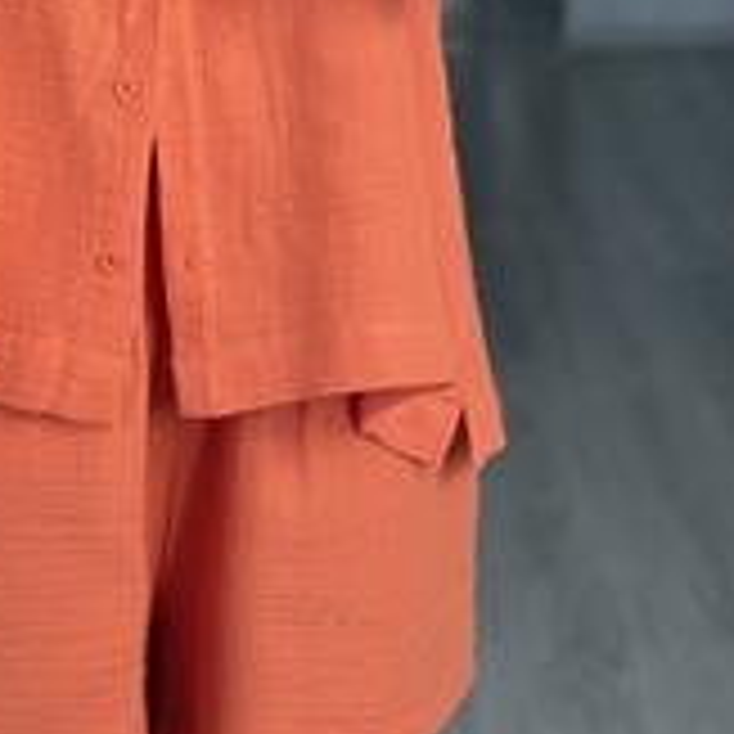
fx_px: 3167
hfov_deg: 13.2
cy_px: -180
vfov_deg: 12.8
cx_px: 140
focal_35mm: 132
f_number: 1.78
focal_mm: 6.86
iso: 125
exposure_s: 1/156
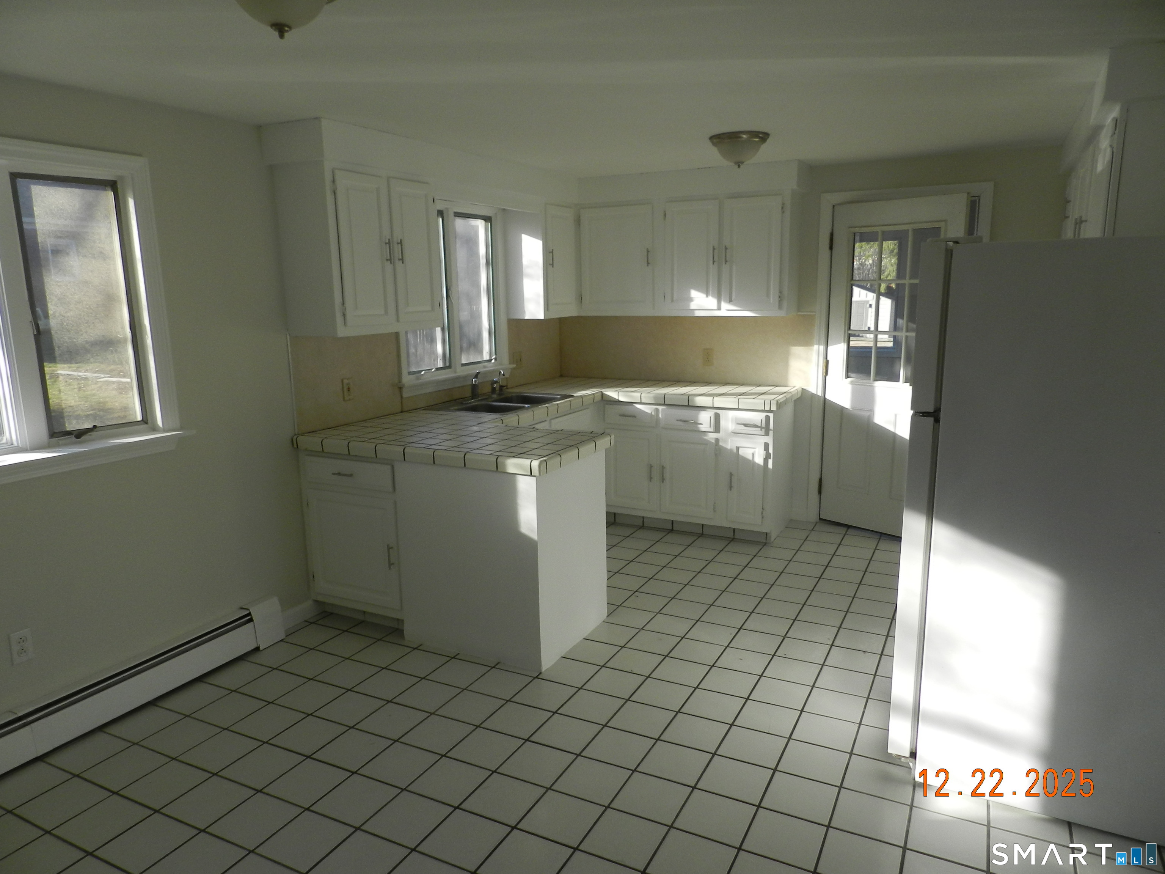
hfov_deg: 73.9
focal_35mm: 23
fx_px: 774
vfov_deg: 58.9
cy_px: 437
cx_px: 582
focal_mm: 4
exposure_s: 1/320
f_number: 3.4
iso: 160
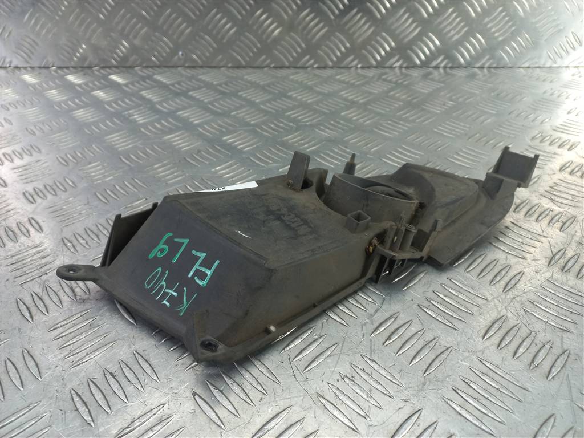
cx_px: 292
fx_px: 422
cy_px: 219
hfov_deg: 69.4
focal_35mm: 25
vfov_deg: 54.9
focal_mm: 4.6
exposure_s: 1/50
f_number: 1.8
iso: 64
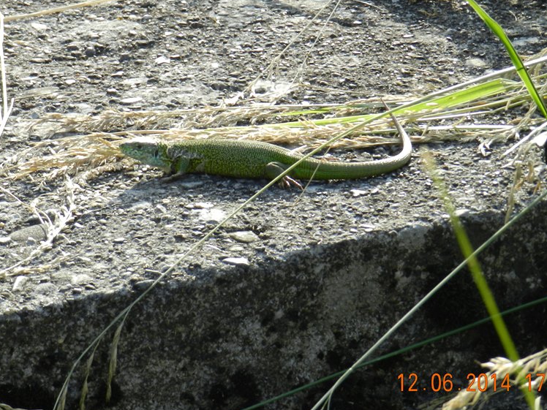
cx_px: 252
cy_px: 160
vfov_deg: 8.3
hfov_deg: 11.1
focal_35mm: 178
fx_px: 2813
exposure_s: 1/250
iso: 160
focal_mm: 23.1
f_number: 5
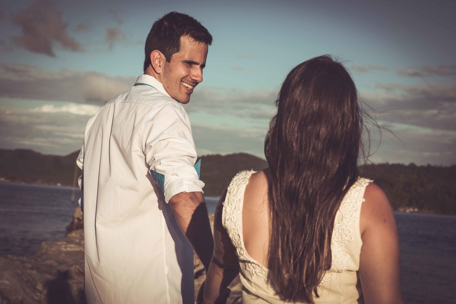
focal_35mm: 85
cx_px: 228
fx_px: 1077
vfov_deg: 16.1
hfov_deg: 23.9
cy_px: 152
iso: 100
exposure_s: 1/250
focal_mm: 85
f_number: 10
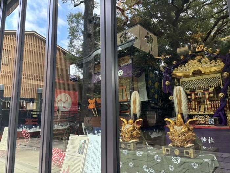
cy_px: 86
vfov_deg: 53.1
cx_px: 115
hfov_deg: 67.3
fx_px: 173
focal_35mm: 26
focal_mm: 5.96
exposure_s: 1/108
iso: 125
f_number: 1.6
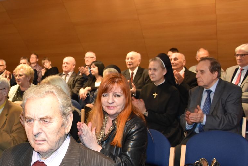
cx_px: 61
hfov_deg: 21.7
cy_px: 118
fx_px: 640
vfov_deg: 14.7
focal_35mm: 93
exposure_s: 1/60
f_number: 4.5
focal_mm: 35
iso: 1100
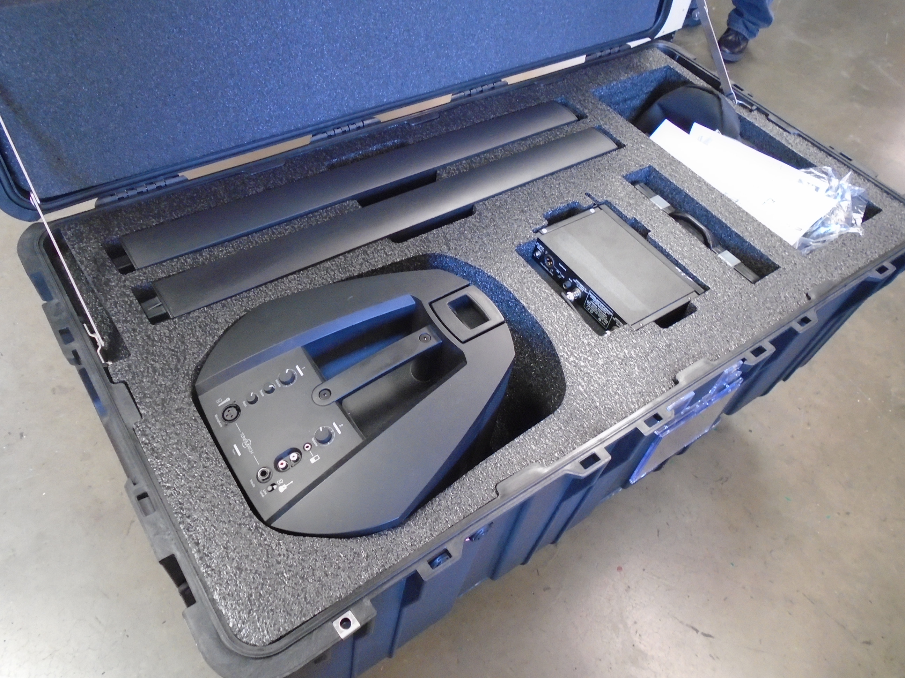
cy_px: 339
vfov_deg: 53.1
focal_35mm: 26
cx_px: 452
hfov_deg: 67.3
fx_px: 680
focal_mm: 4.6
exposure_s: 1/20
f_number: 3.2
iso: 400
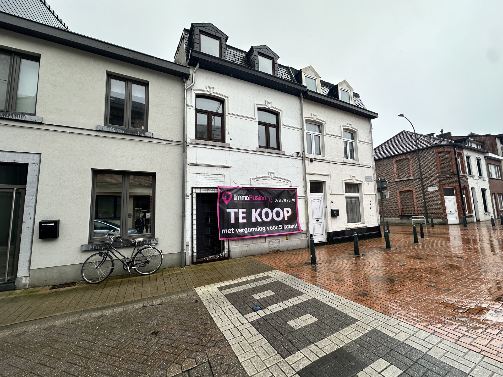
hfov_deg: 102.1
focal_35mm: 14
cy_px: 188
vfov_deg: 85.7
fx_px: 203
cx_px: 252
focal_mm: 2.22
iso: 40
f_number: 2.2
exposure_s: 1/262
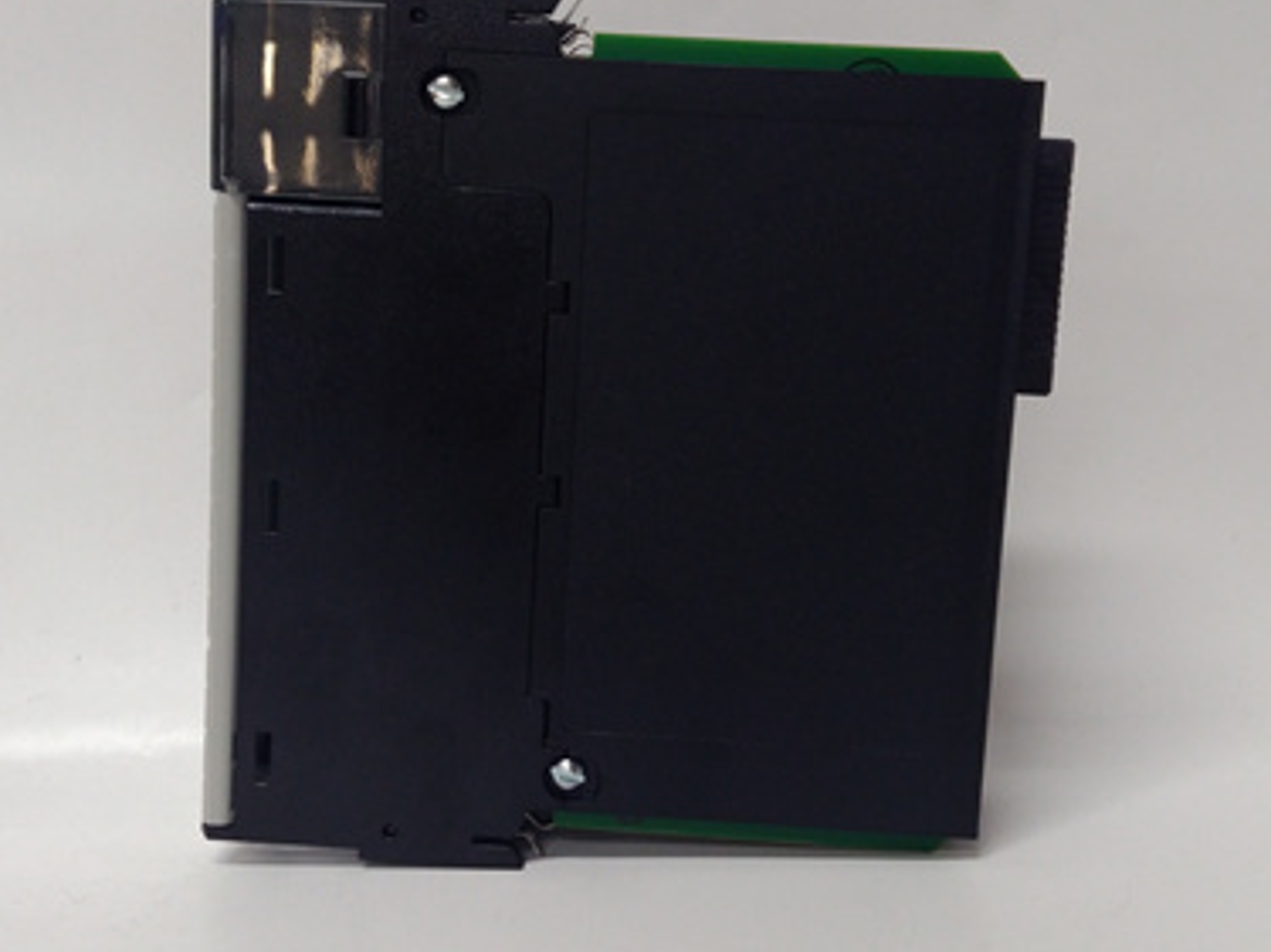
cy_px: 429
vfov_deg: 39.6
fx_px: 1321
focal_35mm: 36
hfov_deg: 51.4
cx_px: 630
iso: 231
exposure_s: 1/33
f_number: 2
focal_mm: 3.79
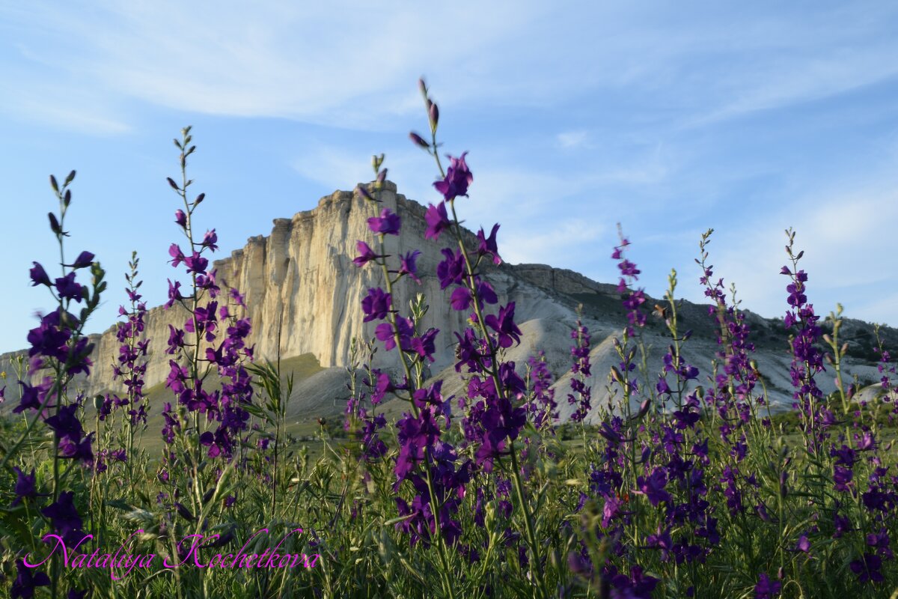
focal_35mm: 38
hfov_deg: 51.3
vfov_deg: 35.5
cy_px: 300
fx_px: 935
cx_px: 449
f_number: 22
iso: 100
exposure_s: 1/20
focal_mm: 25
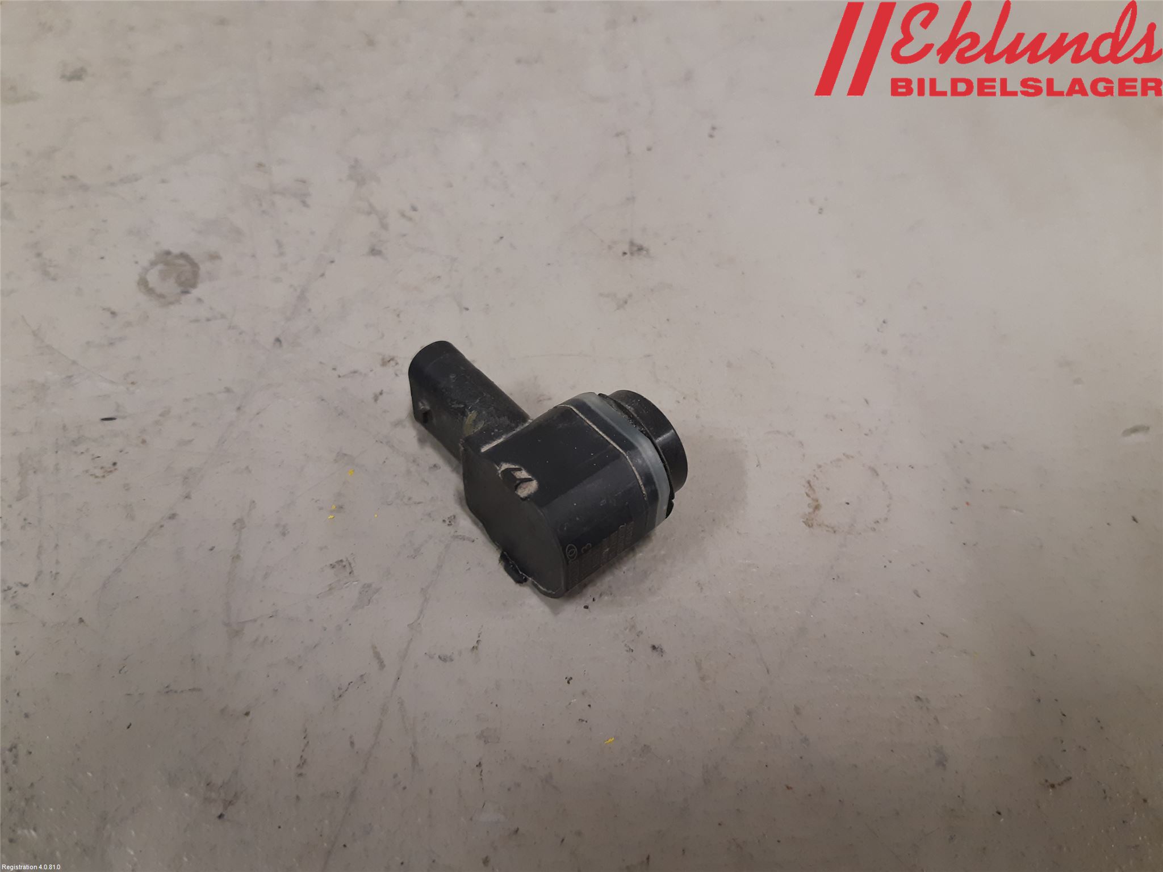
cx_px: 582
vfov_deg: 53.1
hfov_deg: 67.3
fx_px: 874
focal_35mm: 26
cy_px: 436
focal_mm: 3.93
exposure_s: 1/50
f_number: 1.7
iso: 160
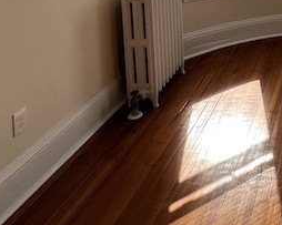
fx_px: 334
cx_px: 344
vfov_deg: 29.5
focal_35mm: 40
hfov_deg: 35.3
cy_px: -72
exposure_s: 1/345
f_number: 1.8
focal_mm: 1.57
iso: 32
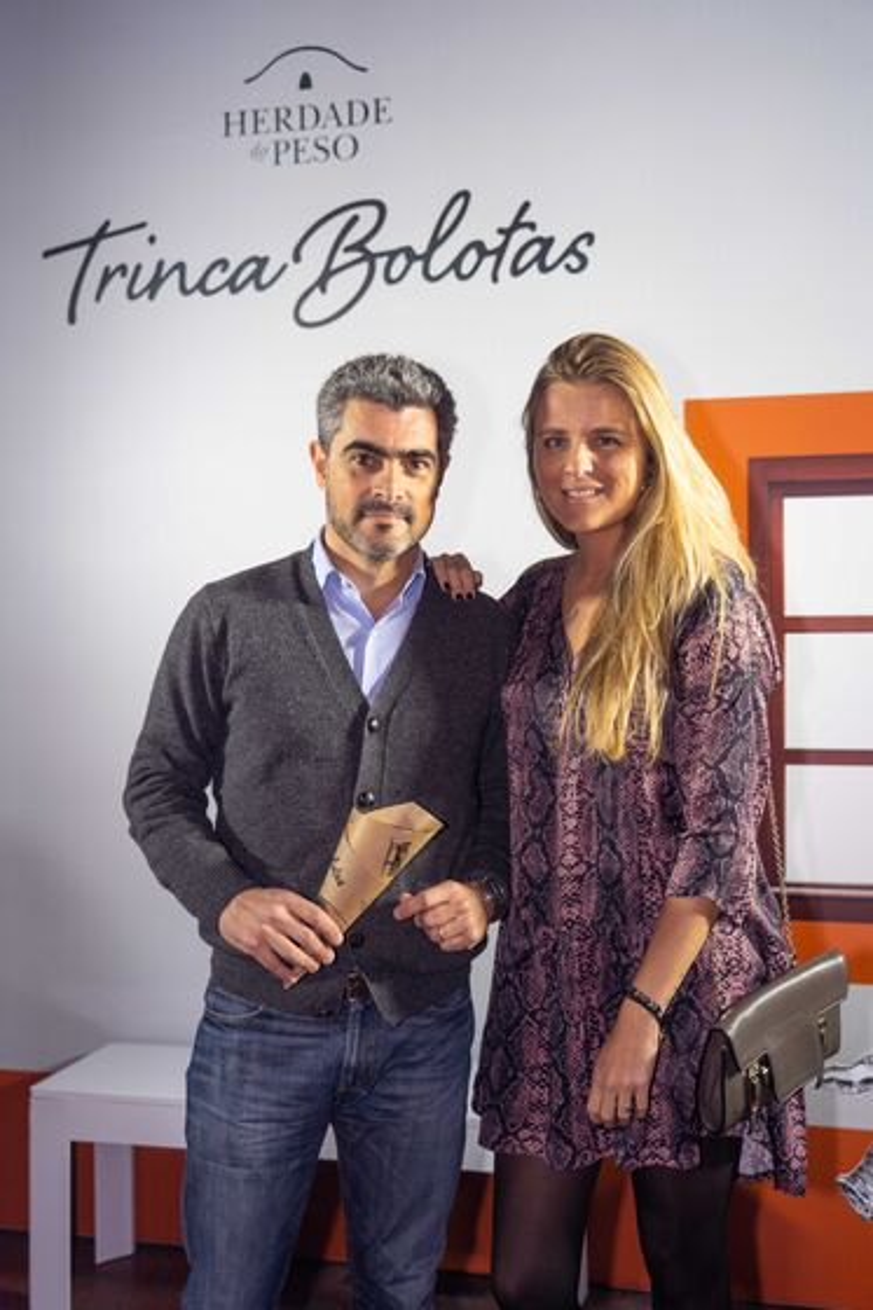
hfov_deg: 31.9
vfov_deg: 46.4
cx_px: 436
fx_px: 1529
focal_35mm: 42
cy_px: 655
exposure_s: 1/80
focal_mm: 42
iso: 500
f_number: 4
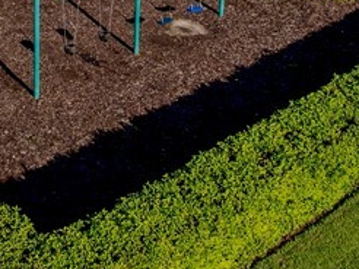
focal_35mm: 100
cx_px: 20
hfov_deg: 19.2
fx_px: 1036
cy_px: -158
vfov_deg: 13.7
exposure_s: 1/1000
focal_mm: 12.29
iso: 100
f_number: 2.8
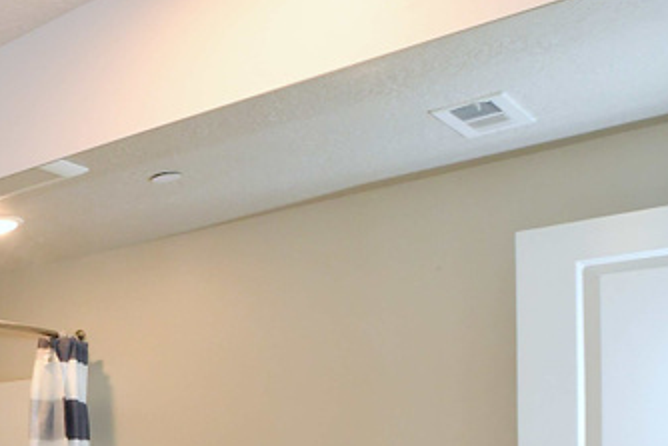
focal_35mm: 46
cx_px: -274
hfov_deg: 30.0
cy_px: 467
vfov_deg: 27.3
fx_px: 854
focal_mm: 10
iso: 1000
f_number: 7.1
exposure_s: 1/60
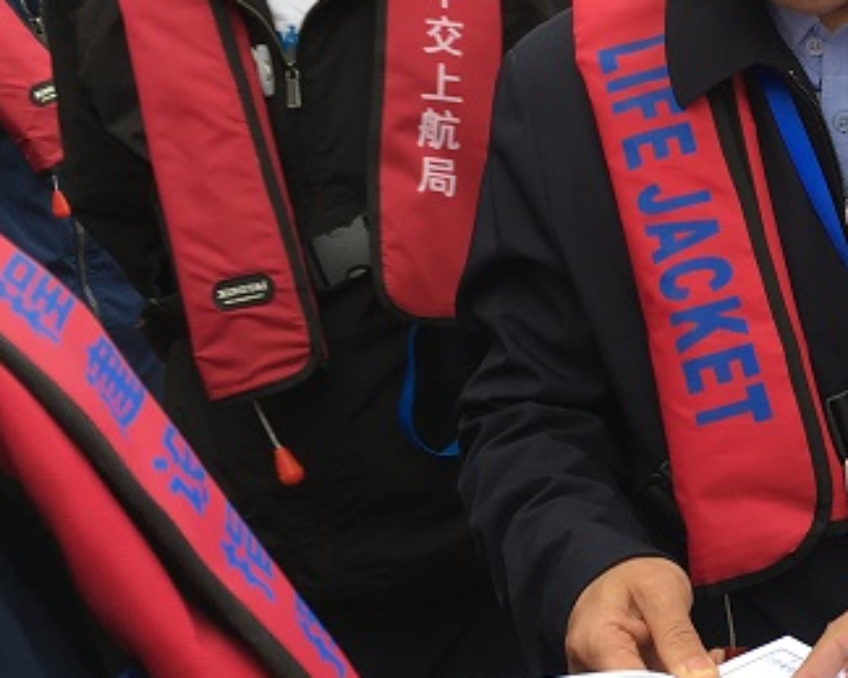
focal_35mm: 70
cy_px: 264
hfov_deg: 25.0
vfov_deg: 21.8
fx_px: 1756
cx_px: 958
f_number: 2.2
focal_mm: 4.15
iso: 32
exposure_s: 1/100
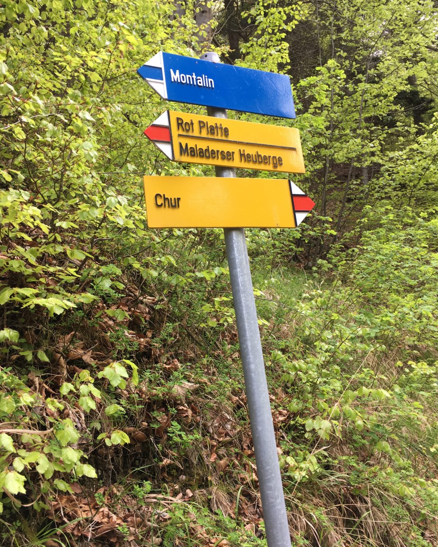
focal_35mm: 32
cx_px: 221
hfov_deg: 45.8
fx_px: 519
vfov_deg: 55.6
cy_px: 300
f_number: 2.2
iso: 25
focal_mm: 4.15
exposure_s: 1/100
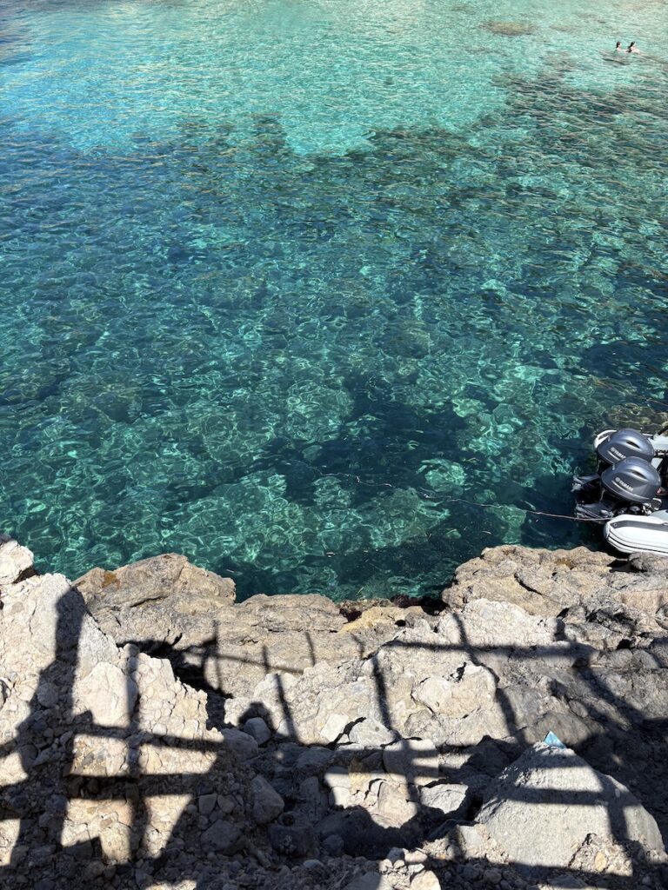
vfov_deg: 67.3
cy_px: 445
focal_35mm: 26
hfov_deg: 53.1
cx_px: 334
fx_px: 669
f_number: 1.6
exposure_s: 1/1751
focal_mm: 5.96
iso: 50
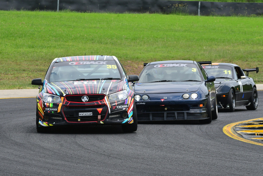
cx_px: 132
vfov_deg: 3.7
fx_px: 2740
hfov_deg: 5.5
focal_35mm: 375
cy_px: 88
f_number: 11
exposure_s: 1/640
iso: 640
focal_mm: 250
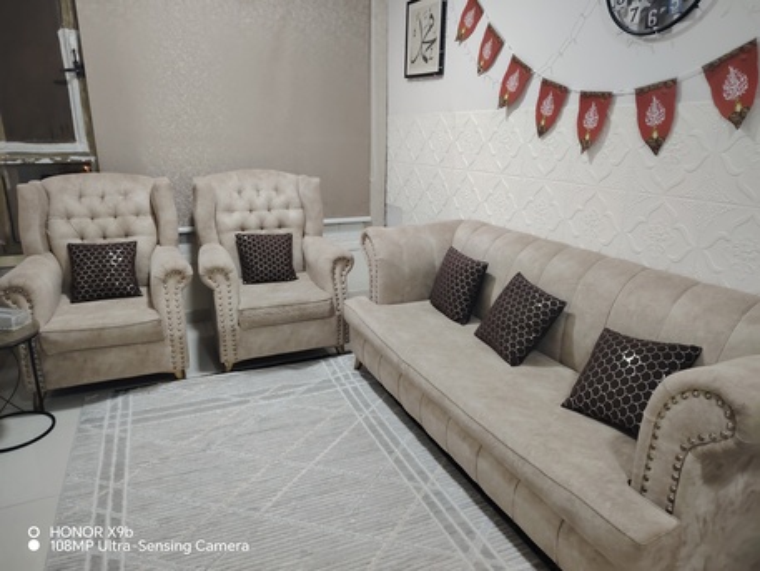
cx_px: 380
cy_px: 286
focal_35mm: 24
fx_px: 527
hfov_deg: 71.6
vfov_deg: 56.8
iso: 4106
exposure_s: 1/100
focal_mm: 5.25
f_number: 1.75
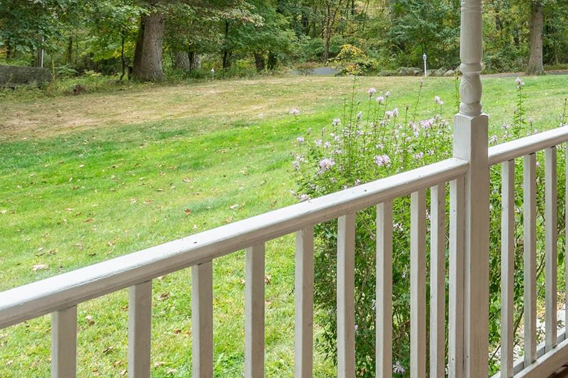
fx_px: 552
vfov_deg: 37.1
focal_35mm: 35
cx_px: 505
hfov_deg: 49.0
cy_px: 104
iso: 100
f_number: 5
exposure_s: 1/100
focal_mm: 10
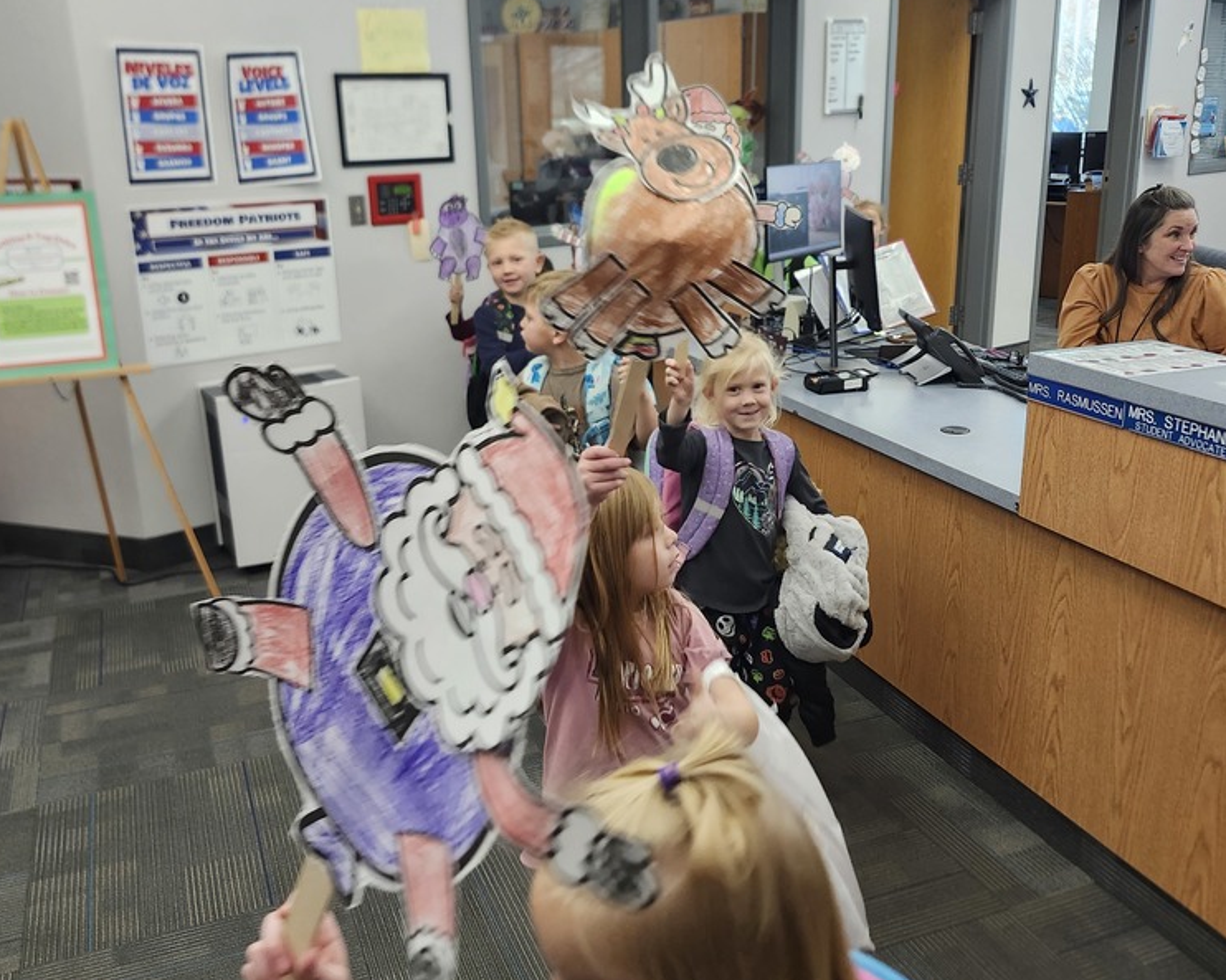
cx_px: 600
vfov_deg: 47.0
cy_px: 423
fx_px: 1124
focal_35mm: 31
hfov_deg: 57.2
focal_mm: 5.54
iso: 320
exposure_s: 1/120
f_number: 1.8
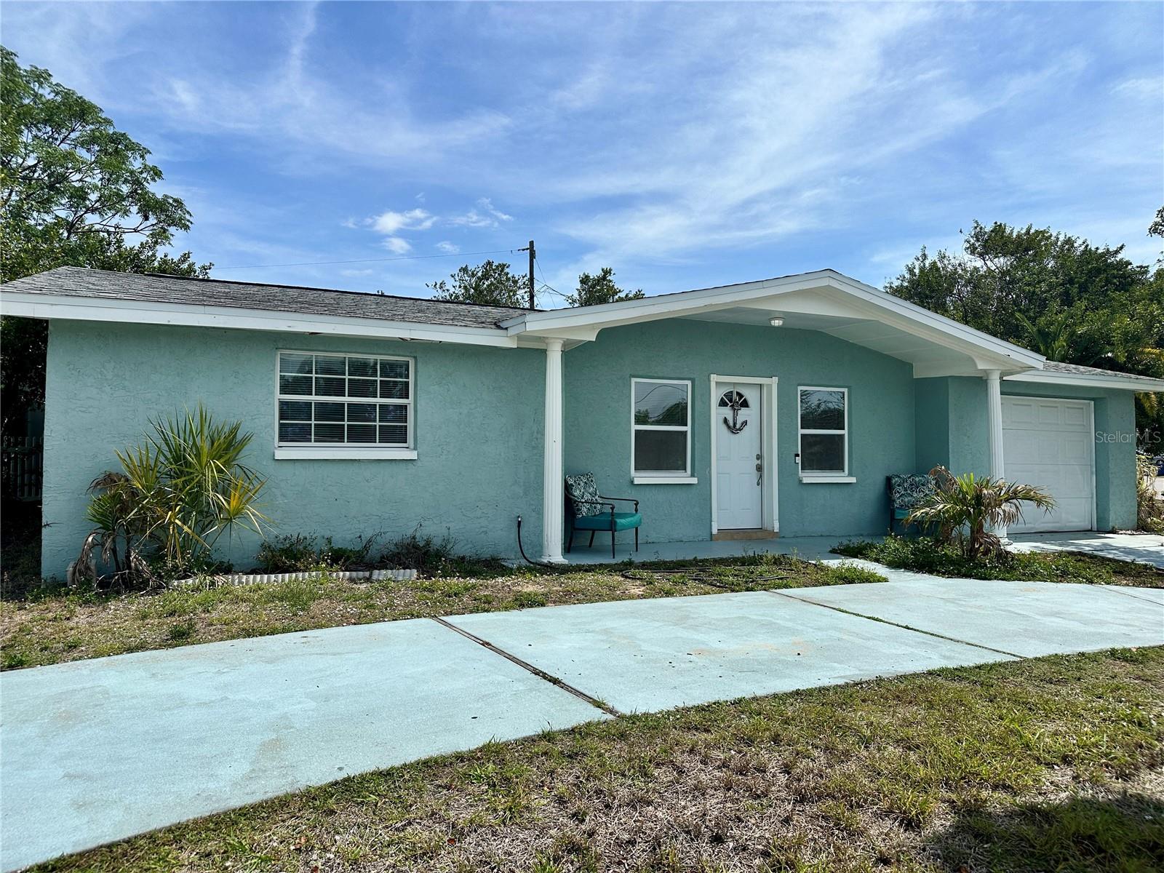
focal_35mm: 24
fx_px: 807
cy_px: 436
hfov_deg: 71.6
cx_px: 582
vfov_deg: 56.8
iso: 80
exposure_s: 1/7576
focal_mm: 6.86
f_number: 1.78
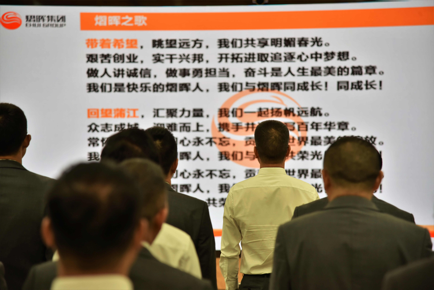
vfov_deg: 12.5
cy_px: 145
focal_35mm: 110
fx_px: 1327
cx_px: 217
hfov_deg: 18.6
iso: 800
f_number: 4
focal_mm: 110
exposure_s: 1/125
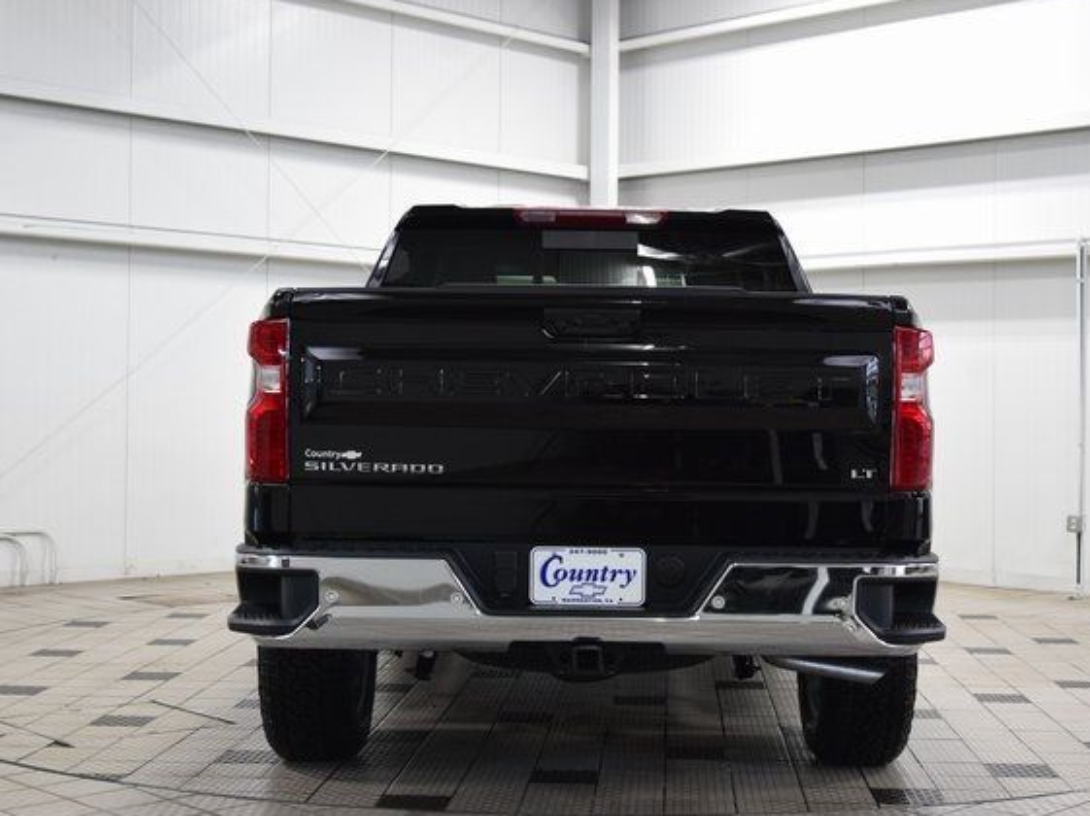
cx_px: 591
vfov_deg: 26.1
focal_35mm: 56
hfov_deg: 34.4
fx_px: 1762
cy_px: 407
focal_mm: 34
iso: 1600
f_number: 5.6
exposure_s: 1/60
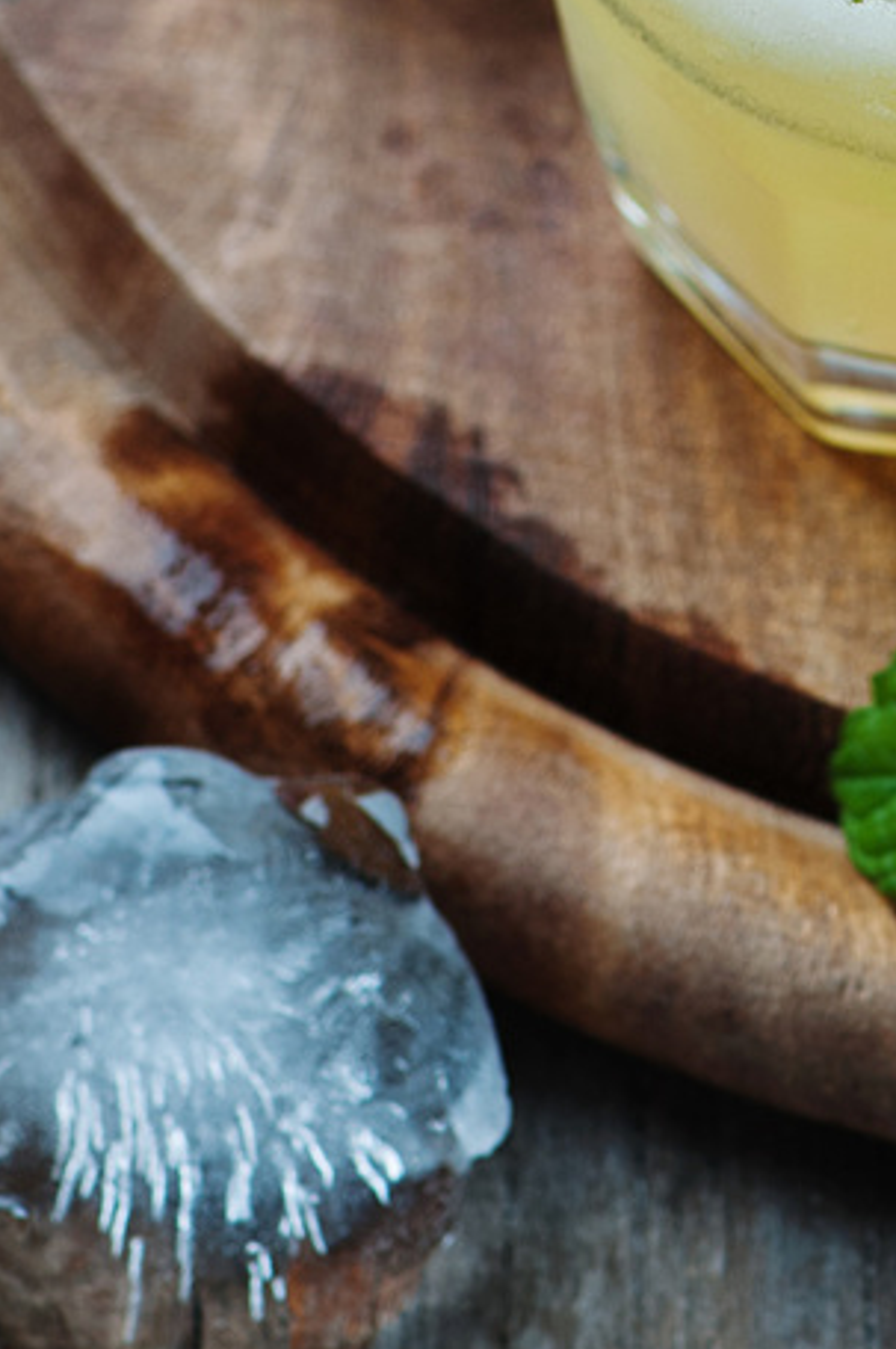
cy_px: -482
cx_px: 875
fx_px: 16553
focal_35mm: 442
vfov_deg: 4.6
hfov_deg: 3.1
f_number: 6.3
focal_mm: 105
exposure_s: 1/160
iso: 100
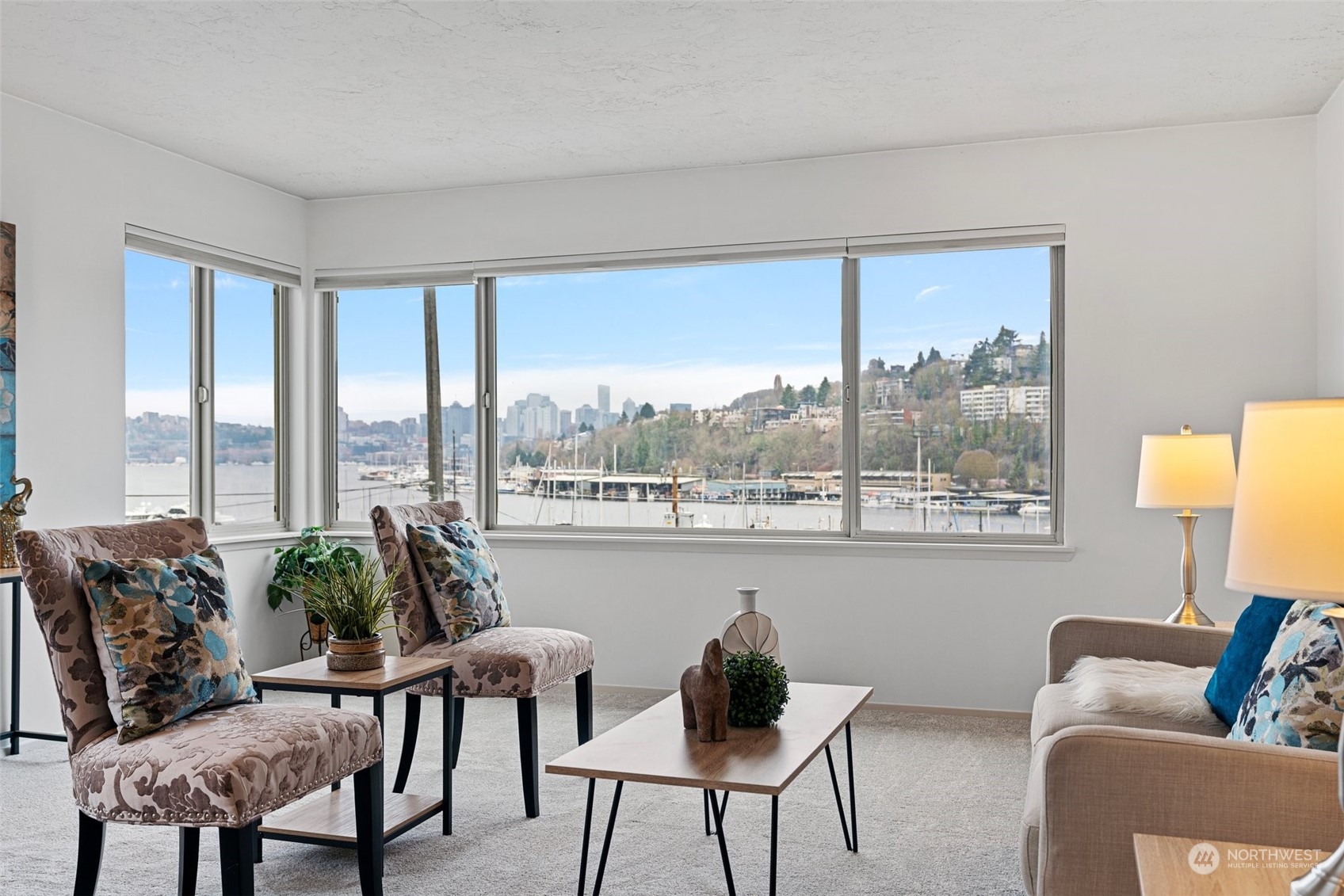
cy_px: 448
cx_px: 672
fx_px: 1157
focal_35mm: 31
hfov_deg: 60.3
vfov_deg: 42.3
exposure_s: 1/10
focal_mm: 31
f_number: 5
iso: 125
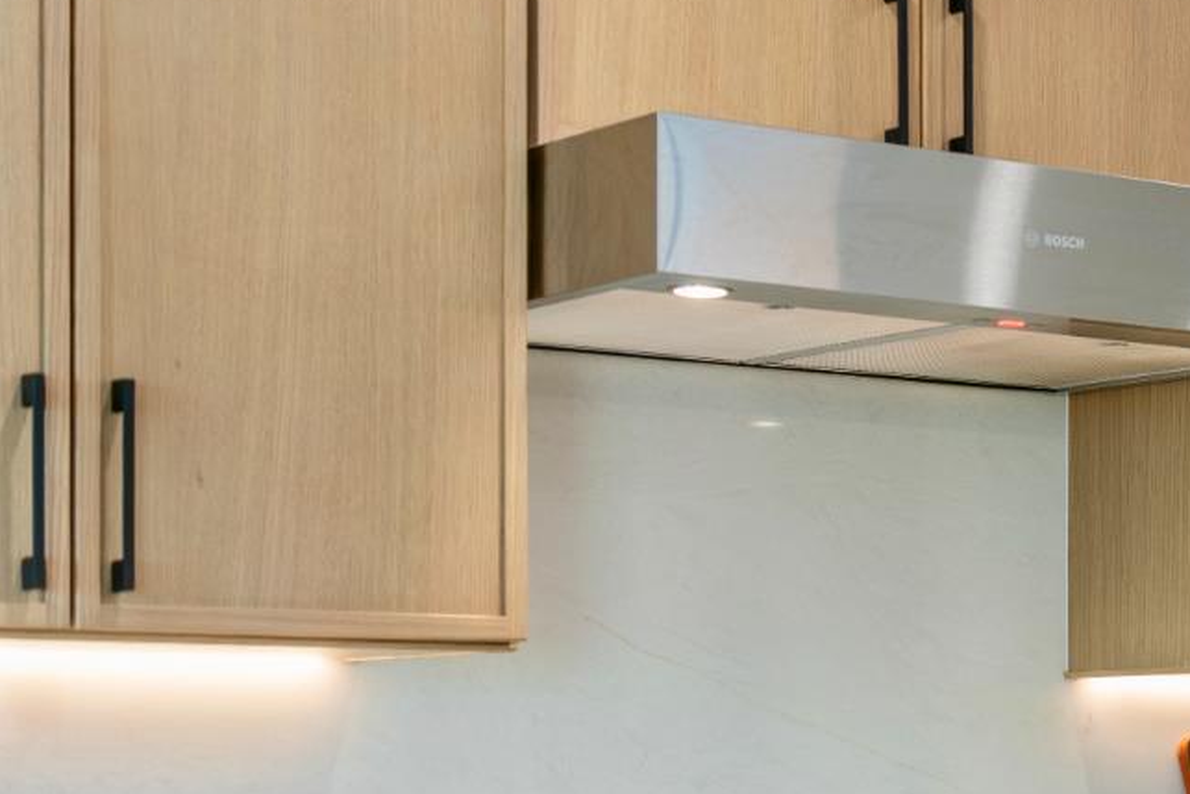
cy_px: 779
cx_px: 1384
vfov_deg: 12.9
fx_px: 3471
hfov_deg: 18.5
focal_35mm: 105
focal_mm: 45
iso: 250
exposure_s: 1/30
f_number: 4
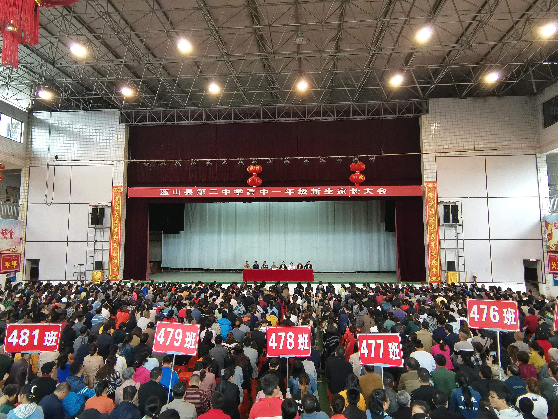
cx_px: 279
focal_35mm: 21
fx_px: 339
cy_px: 210
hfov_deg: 79.0
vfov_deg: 63.4
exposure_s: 1/33.3
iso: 160
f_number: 2.2
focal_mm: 2.23
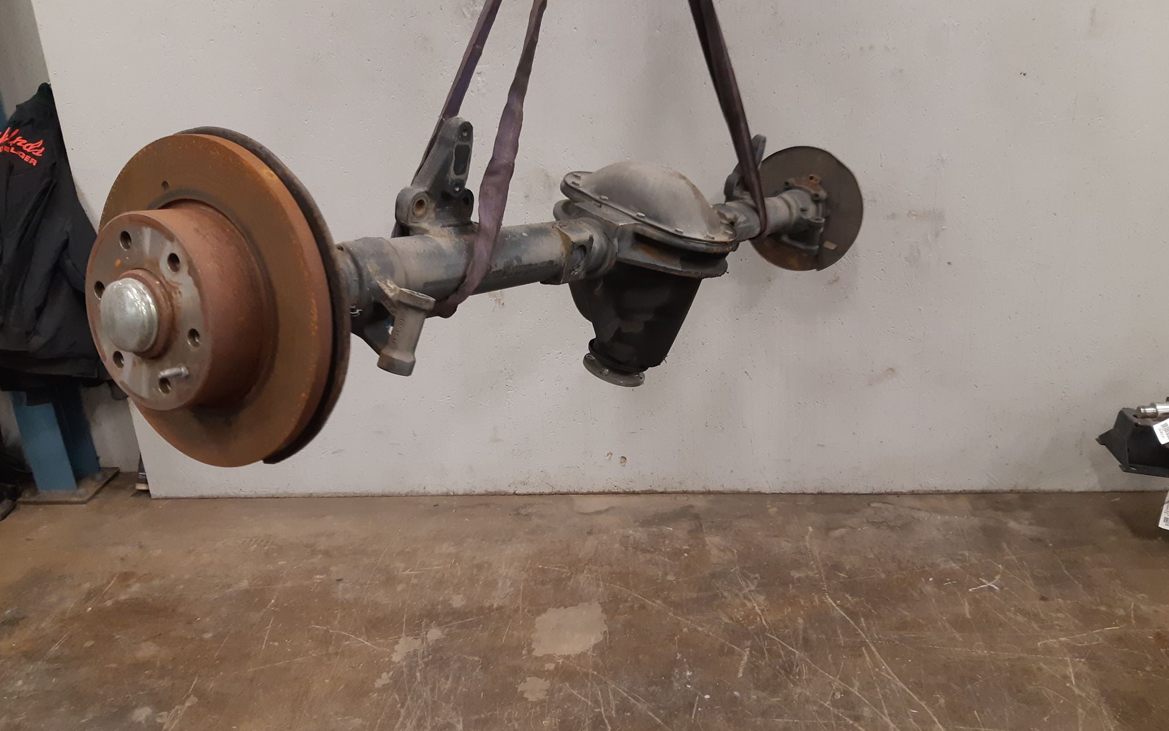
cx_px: 579
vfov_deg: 44.5
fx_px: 892
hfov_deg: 66.5
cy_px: 336
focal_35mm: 28
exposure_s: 1/50
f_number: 1.7
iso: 200
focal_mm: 3.93
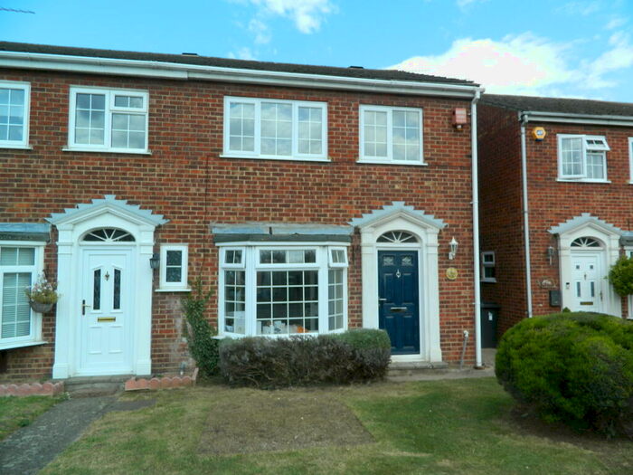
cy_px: 238
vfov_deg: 54.9
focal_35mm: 25
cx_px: 316
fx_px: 457
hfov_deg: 69.4
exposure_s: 1/640
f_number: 3.1
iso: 110
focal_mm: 4.5
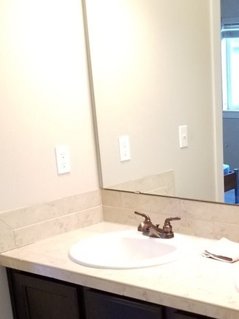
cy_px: 269
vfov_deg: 32.1
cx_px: 193
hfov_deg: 24.8
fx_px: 534
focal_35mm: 58
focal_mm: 4.25
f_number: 1.7
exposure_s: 1/60
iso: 400
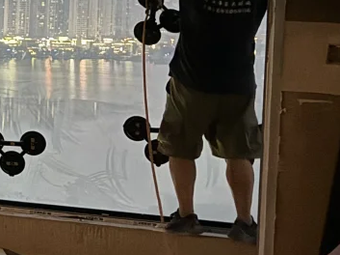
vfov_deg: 14.8
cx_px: -328
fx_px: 962
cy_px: 2
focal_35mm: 98
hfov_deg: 15.9
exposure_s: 1/21
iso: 1600
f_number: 1.78
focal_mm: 6.76
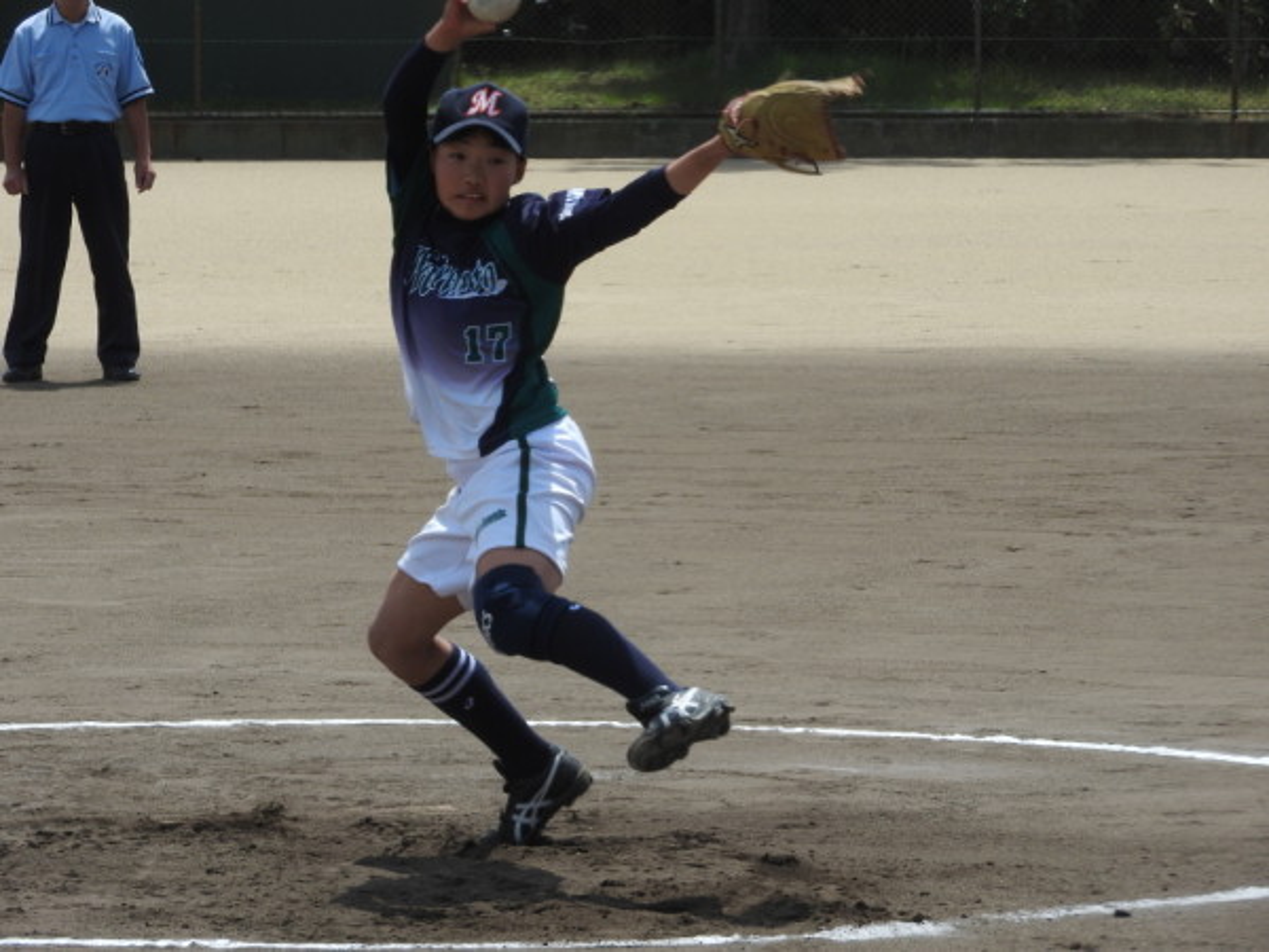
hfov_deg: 7.3
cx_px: 634
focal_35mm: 270
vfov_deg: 5.5
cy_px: 476
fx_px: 9898
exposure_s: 1/640
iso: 100
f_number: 5.5
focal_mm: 48.4
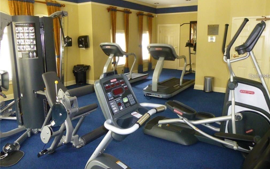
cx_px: 137
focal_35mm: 28
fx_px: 206
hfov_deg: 66.5
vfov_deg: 44.5
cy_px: 76
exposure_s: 1/60
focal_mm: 4.5
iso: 800
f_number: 3.1
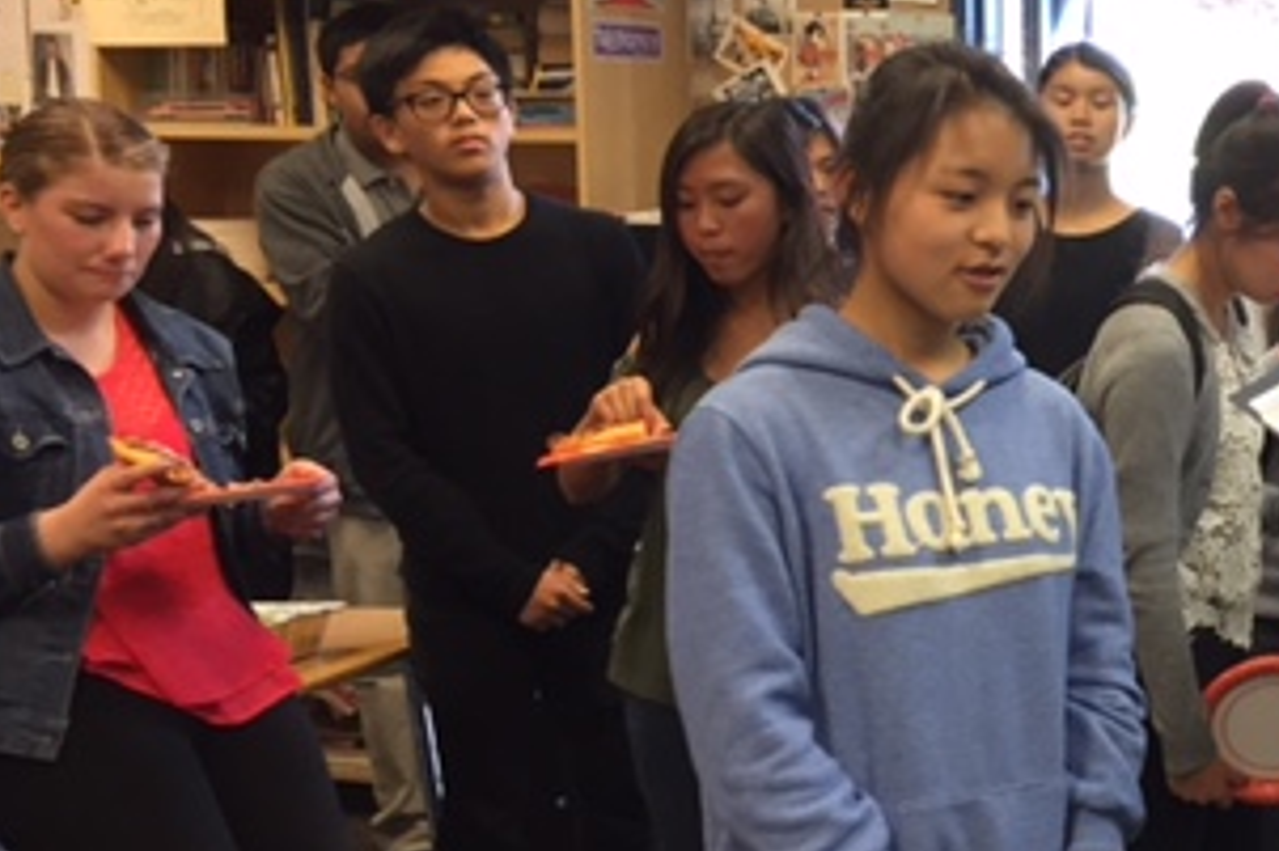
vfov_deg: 21.2
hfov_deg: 29.4
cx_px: 1275
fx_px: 2272
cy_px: 478
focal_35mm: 64
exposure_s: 1/30
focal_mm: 4.15
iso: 80
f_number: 2.2
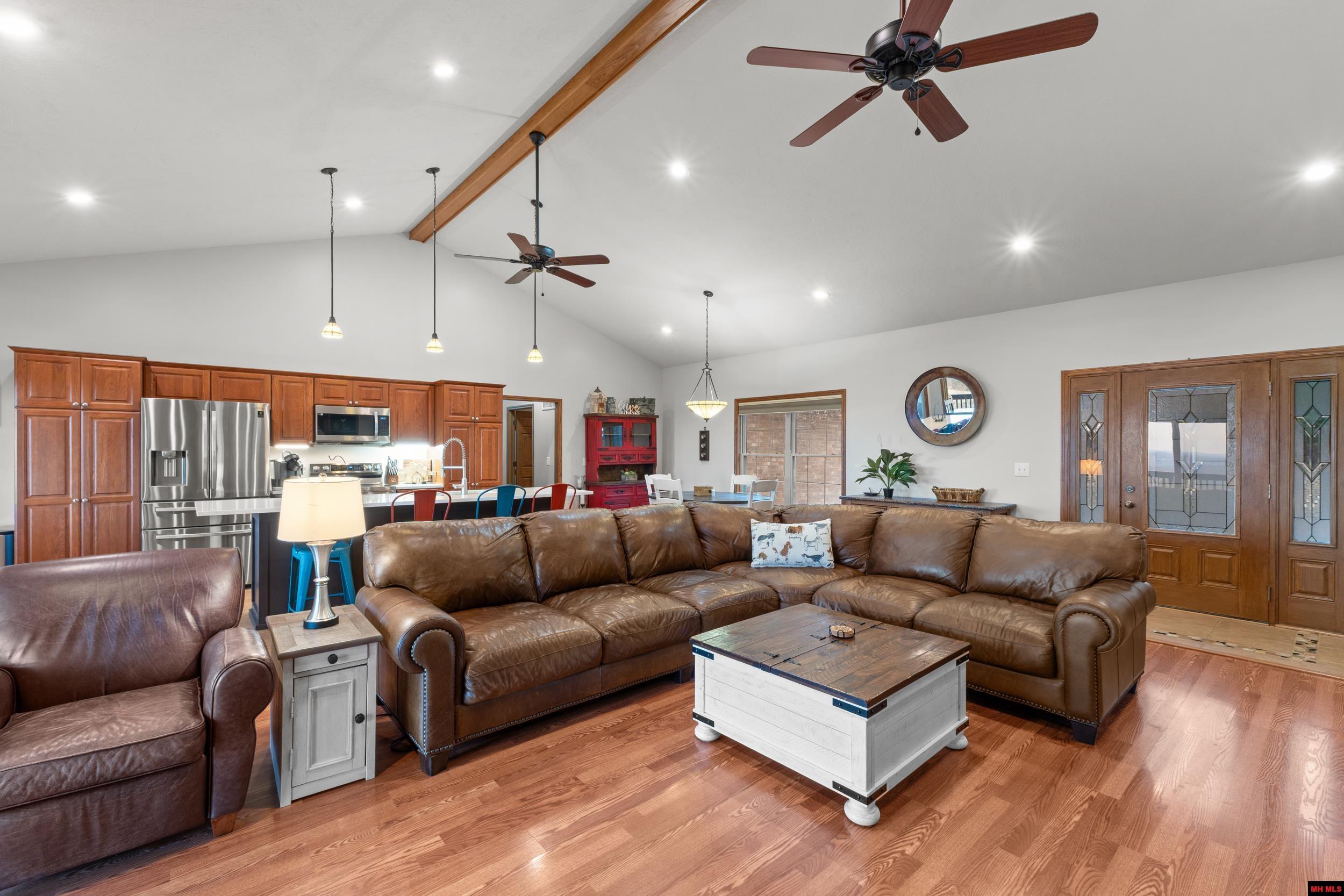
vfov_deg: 77.3
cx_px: 672
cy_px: 448
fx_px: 560
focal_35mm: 15
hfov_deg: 100.4
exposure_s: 1.6
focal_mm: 10
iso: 200
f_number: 9
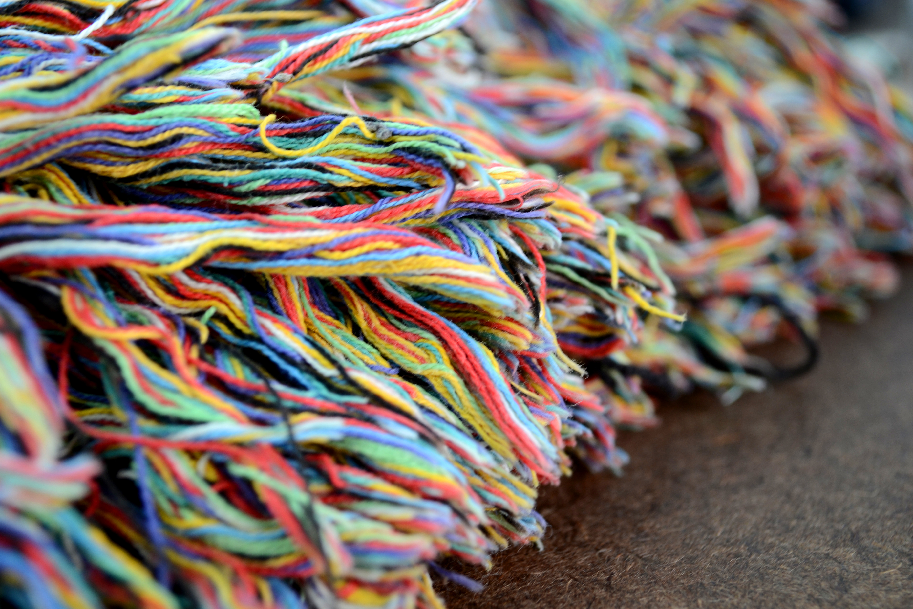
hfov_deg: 41.1
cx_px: 456
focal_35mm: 48
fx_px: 1217
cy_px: 304
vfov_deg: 28.1
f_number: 5.6
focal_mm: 32
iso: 100
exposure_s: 1/3
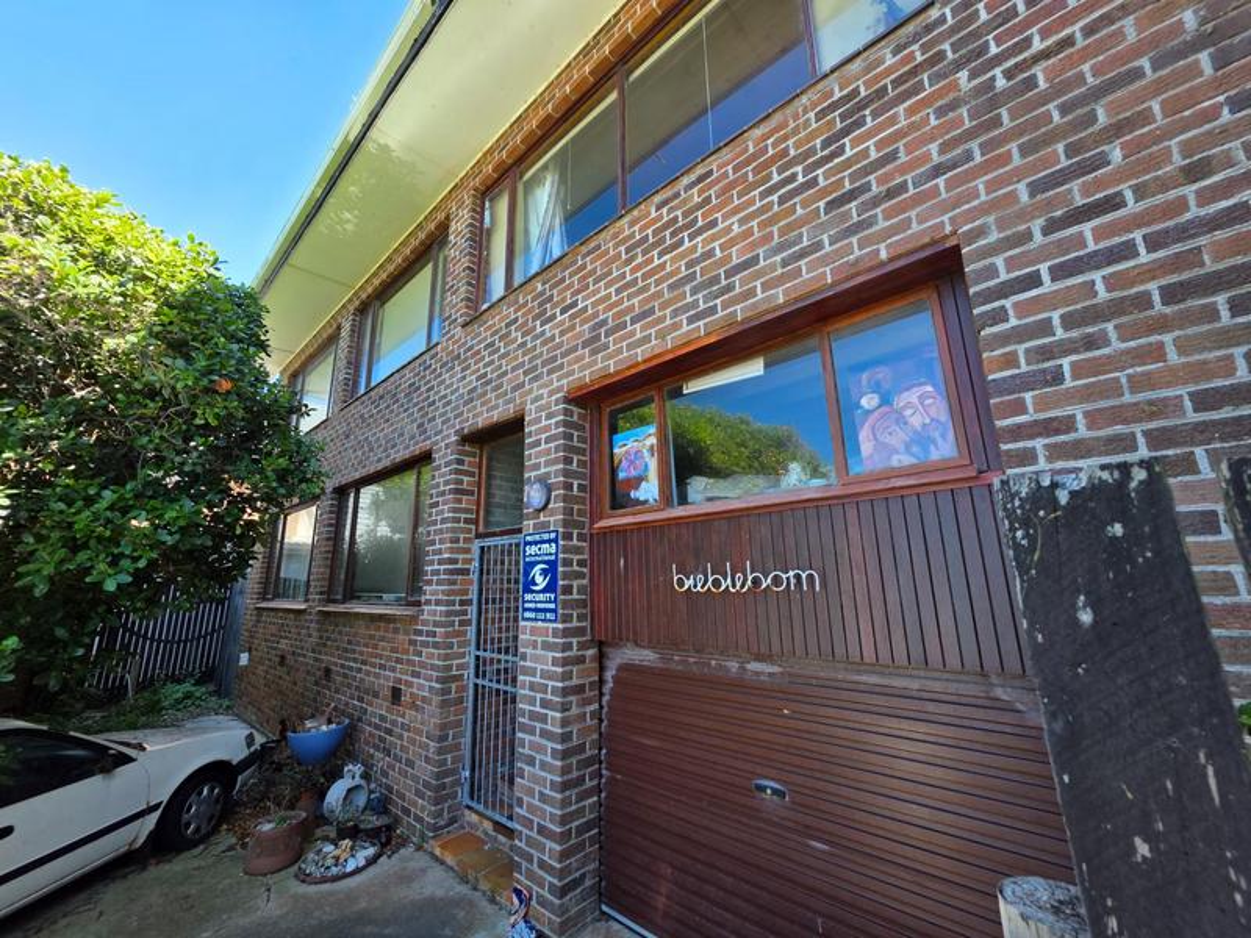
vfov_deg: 89.9
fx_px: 470
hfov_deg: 106.2
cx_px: 626
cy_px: 469
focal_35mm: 13
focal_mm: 2.2
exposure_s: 1/259
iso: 40
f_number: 1.9
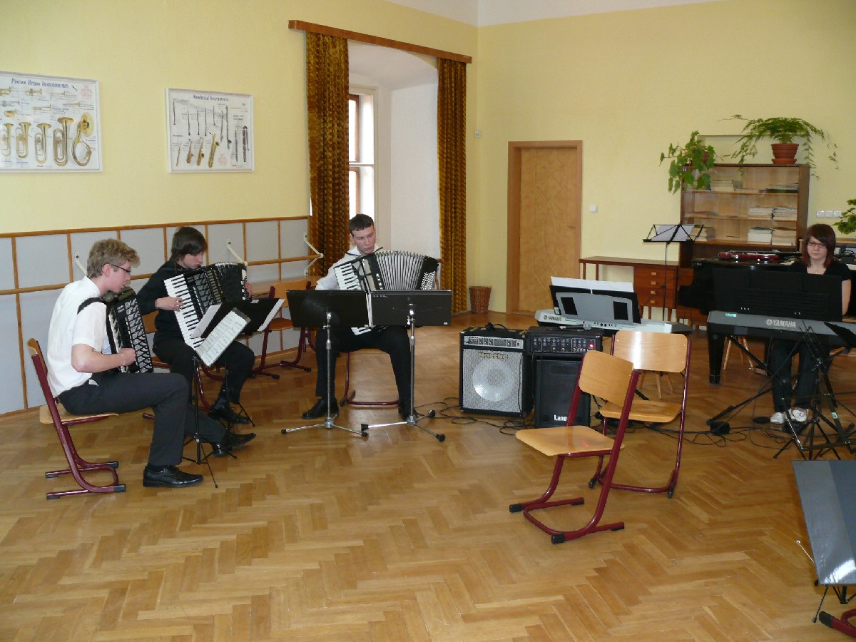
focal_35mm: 35
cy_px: 321
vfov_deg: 40.7
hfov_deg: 52.6
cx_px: 428
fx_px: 865
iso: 200
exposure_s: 1/30
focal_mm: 7.4
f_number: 2.8
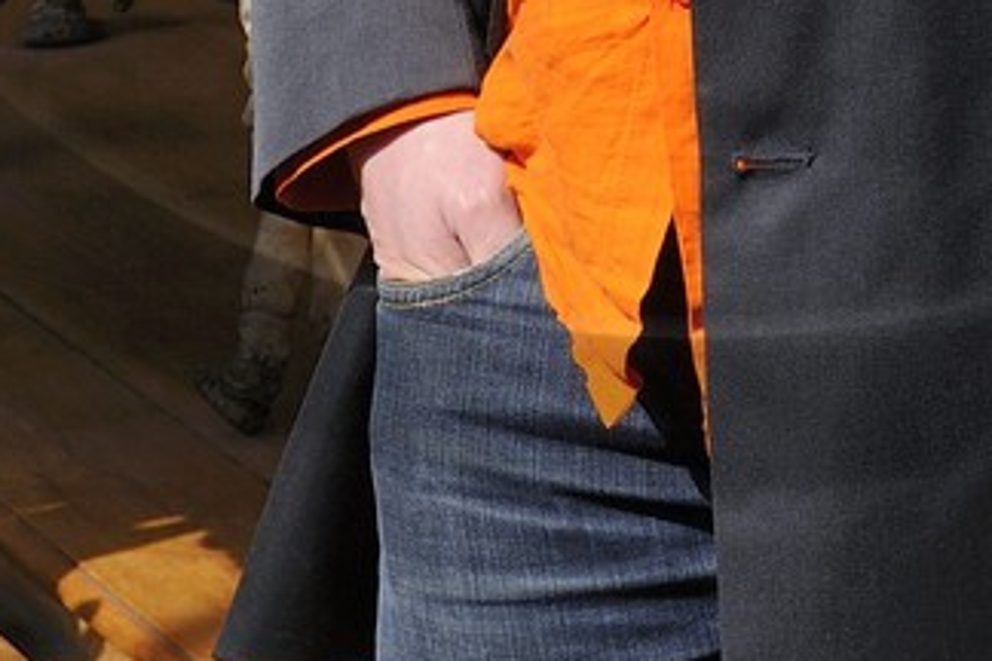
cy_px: -783
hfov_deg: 14.3
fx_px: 3940
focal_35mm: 143
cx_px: 698
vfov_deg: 8.9
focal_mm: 29
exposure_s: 1/125
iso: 200
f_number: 10
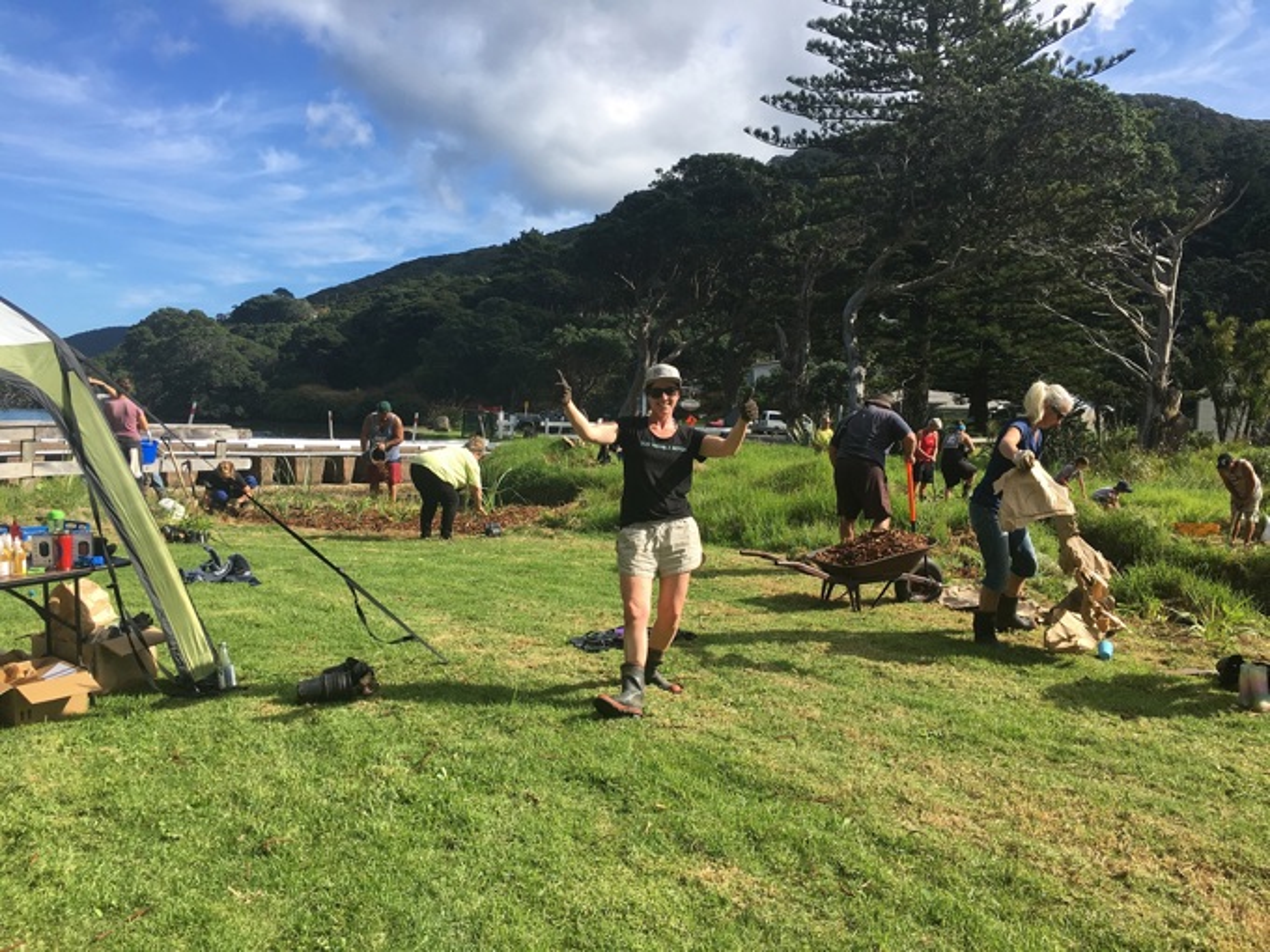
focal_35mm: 29
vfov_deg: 48.2
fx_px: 1064
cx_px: 635
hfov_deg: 61.7
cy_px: 476
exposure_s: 1/1183
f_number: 2.2
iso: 25
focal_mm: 4.15
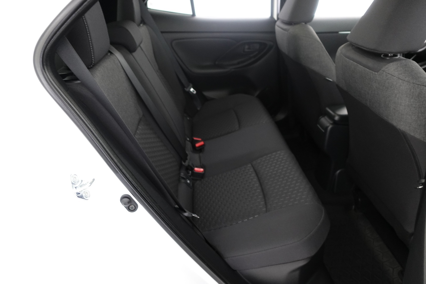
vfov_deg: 53.1
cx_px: 213
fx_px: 284
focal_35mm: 24
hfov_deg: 73.7
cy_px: 142
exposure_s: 1/20
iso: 800
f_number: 1.8
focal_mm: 9.4
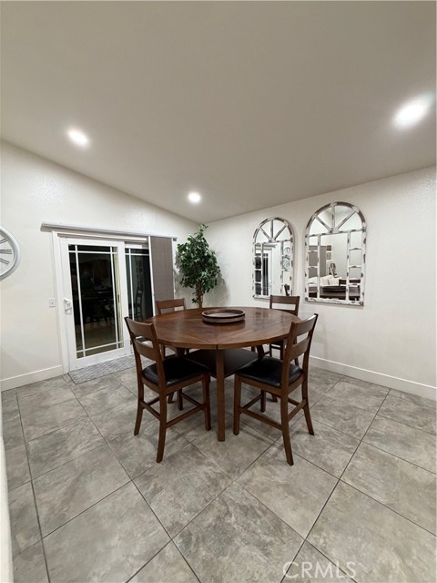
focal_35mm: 14
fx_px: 236
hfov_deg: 85.7
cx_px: 218
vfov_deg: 102.1
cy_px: 292
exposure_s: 1/60
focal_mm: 2.22
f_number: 2.2
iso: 320
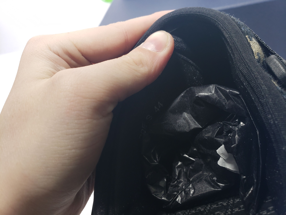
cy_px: 108
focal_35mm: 26
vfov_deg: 53.1
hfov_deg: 67.3
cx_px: 143
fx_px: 215
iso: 80
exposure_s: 1/100
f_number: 2.4
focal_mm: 4.3
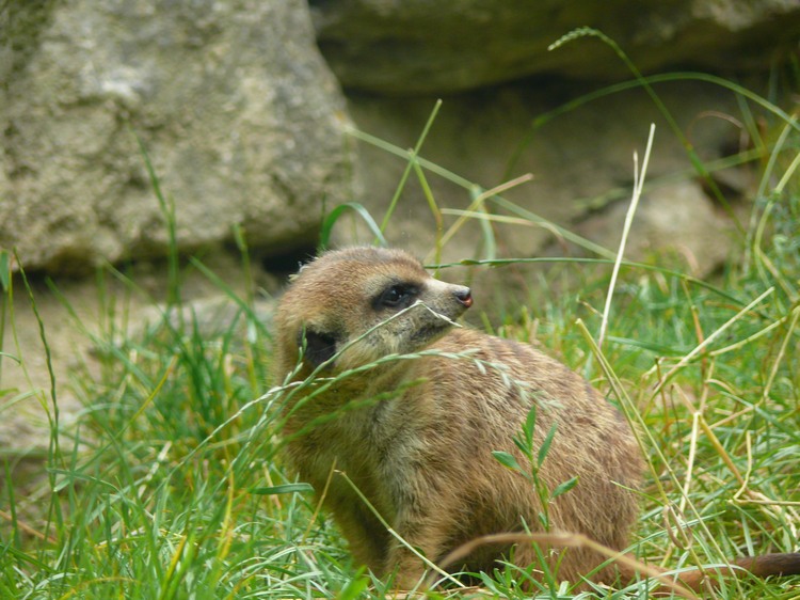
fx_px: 6353
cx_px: 400
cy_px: 300
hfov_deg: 7.2
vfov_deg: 5.4
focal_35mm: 275
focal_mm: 58.2
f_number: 3.6
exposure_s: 1/125
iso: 200
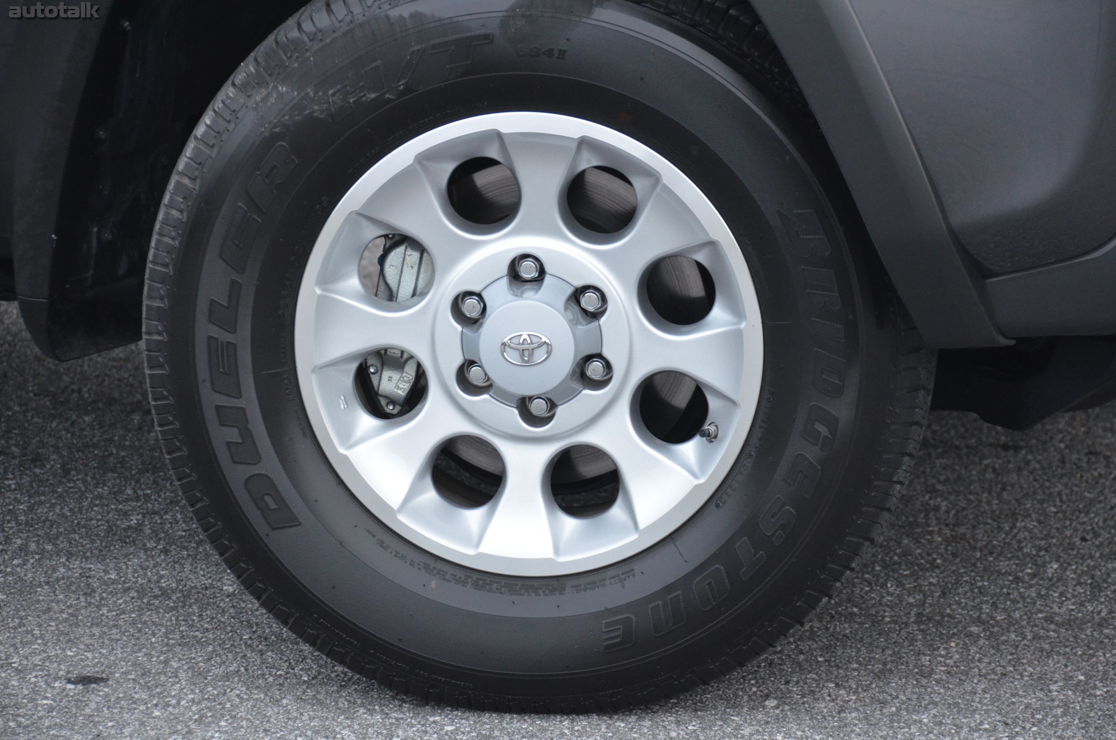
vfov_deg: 8.1
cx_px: 558
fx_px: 5197
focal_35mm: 168
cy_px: 370
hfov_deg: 12.3
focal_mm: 112
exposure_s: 1/60
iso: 1600
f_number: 5.3
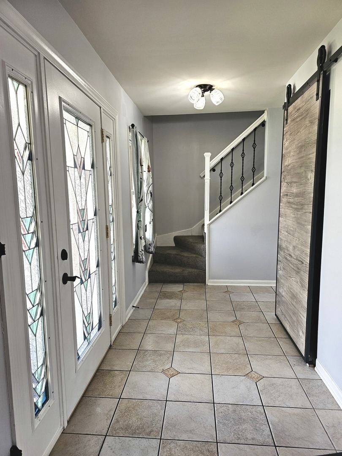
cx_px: 171
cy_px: 228
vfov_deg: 73.9
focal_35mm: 23
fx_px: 303
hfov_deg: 58.9
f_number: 1.7
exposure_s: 1/120
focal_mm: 6.3
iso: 80
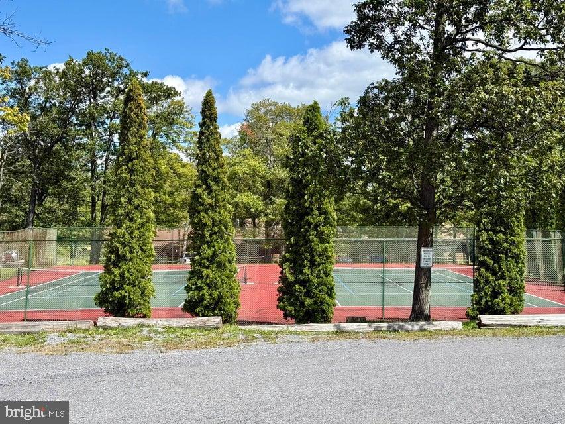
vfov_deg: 30.3
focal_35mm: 48
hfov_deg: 39.7
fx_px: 784
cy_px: 212
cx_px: 282
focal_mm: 6.76
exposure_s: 1/3534
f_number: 1.78
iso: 64
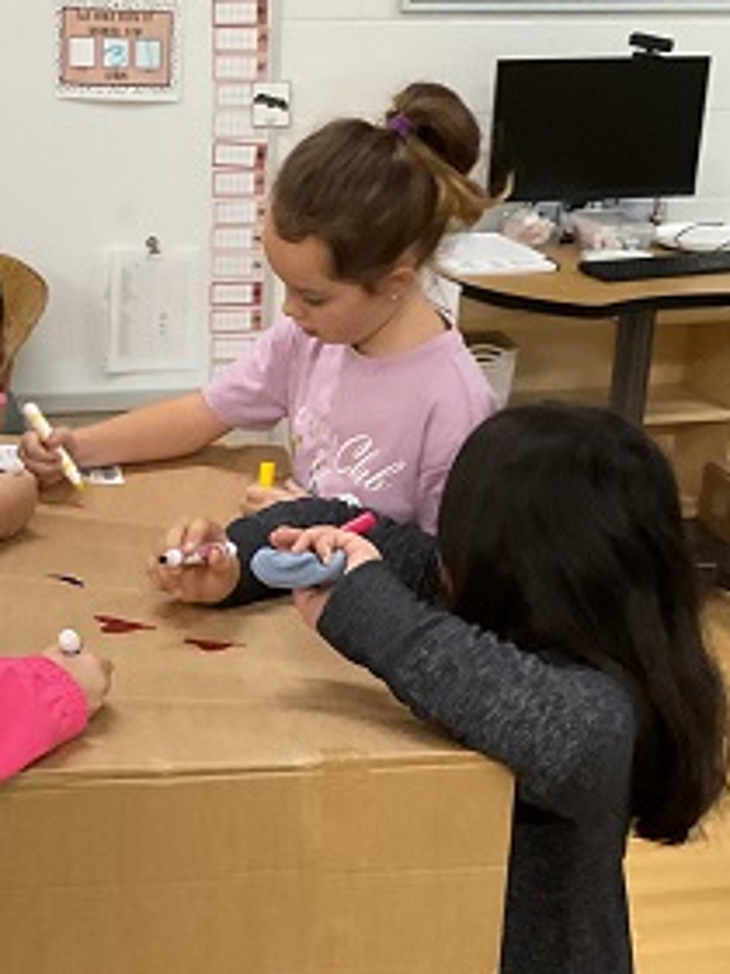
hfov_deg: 21.2
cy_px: 730
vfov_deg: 27.8
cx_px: 198
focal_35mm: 69
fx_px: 1940
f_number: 1.8
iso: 200
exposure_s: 1/40
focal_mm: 3
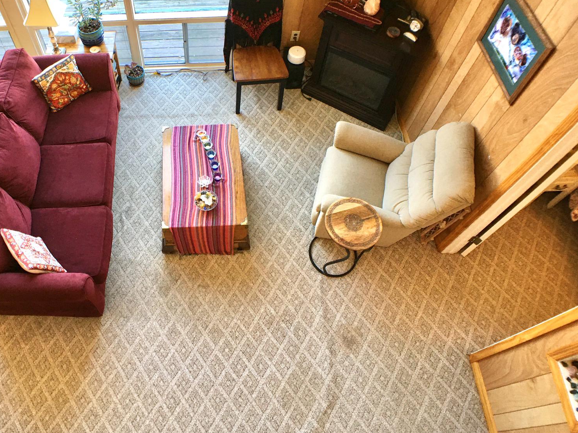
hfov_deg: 46.1
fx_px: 668
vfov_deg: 35.8
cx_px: 197
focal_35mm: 40
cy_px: 164
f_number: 2.2
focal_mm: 4.15
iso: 32
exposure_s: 1/30
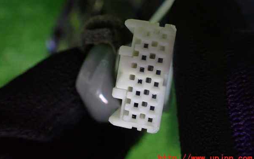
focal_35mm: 32
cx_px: 127
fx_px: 222
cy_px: 68
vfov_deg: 39.4
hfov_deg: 59.6
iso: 1000
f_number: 2.3
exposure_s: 1/30
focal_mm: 5.4
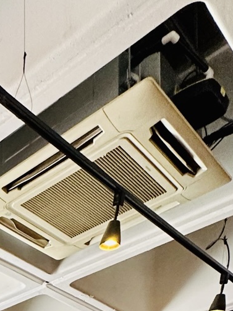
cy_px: 528
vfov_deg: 22.9
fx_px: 512
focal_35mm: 57
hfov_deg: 20.4
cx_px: -151
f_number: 2.2
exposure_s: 1/50
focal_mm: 2.22
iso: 320
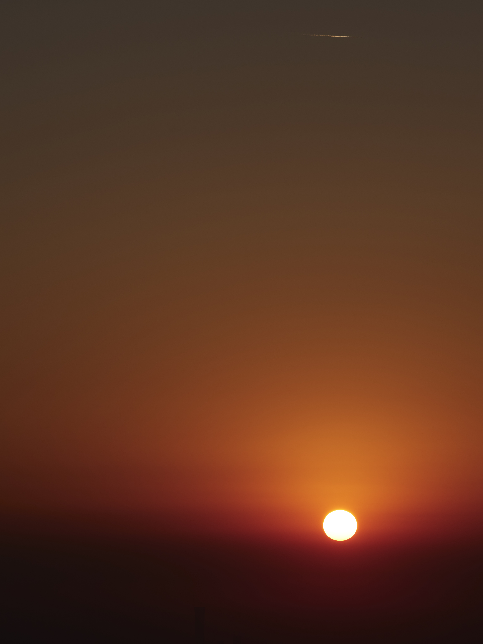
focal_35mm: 198
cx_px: 242
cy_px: 322
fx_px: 3684
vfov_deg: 10.0
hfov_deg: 7.5
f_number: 16
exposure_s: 1/340
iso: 100
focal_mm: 250
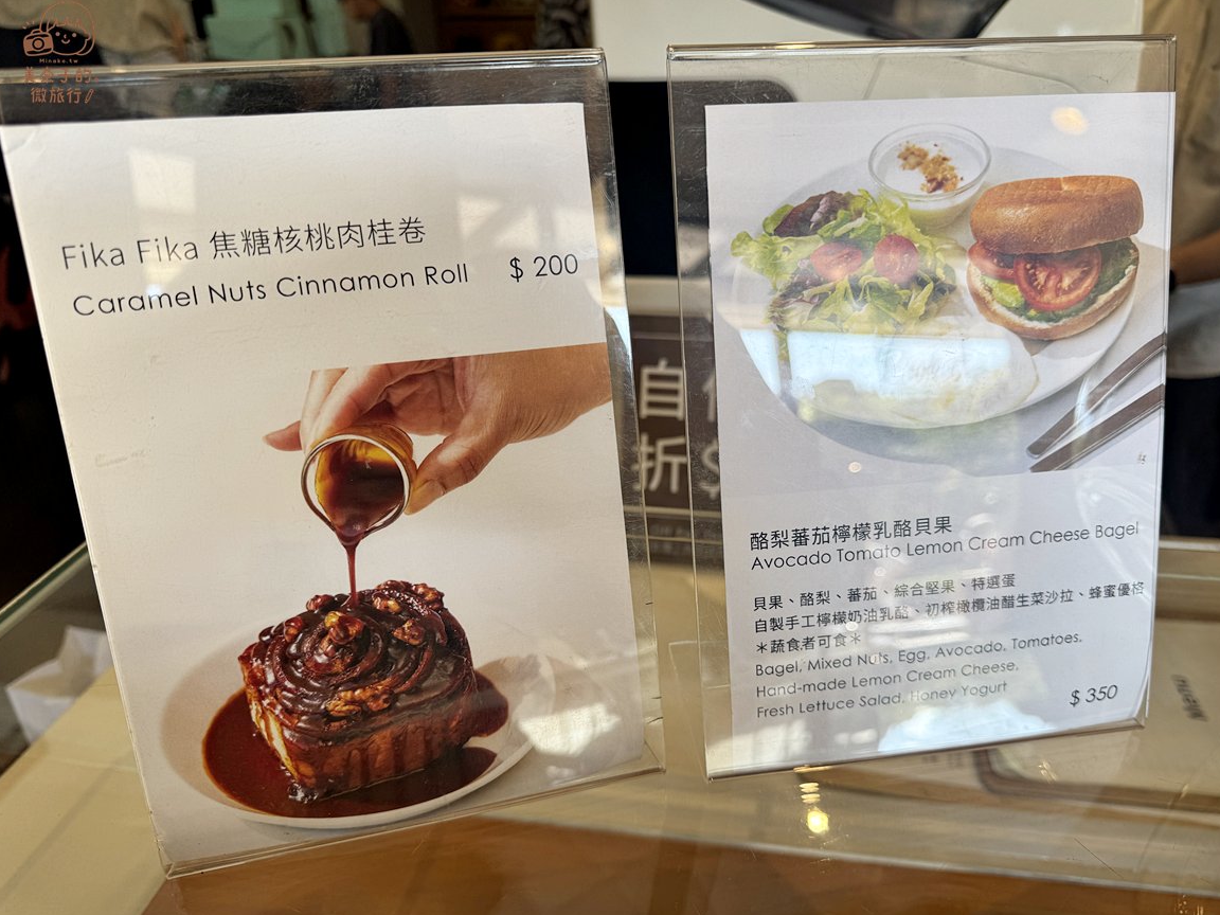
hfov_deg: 69.4
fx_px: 881
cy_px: 472
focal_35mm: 25
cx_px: 632
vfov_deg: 54.9
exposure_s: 1/158
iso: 64
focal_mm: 6.76
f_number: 1.78
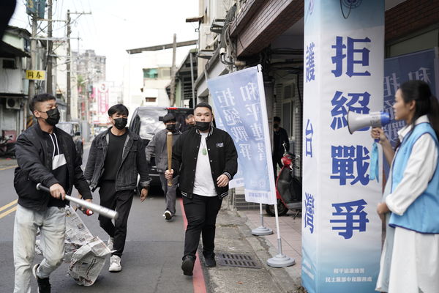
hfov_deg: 42.7
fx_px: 561
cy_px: 146
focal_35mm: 46
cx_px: 220
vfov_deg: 29.2
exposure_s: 1/500
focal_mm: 46
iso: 100
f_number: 2.2
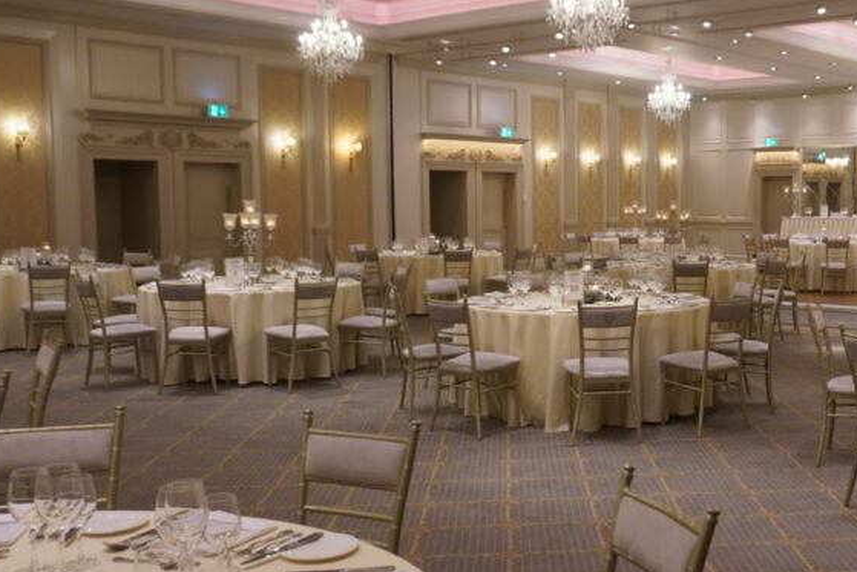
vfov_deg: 30.5
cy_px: 291
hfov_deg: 43.1
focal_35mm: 44
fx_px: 1048
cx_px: 642
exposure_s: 1/160
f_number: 4
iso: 1250
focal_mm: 16
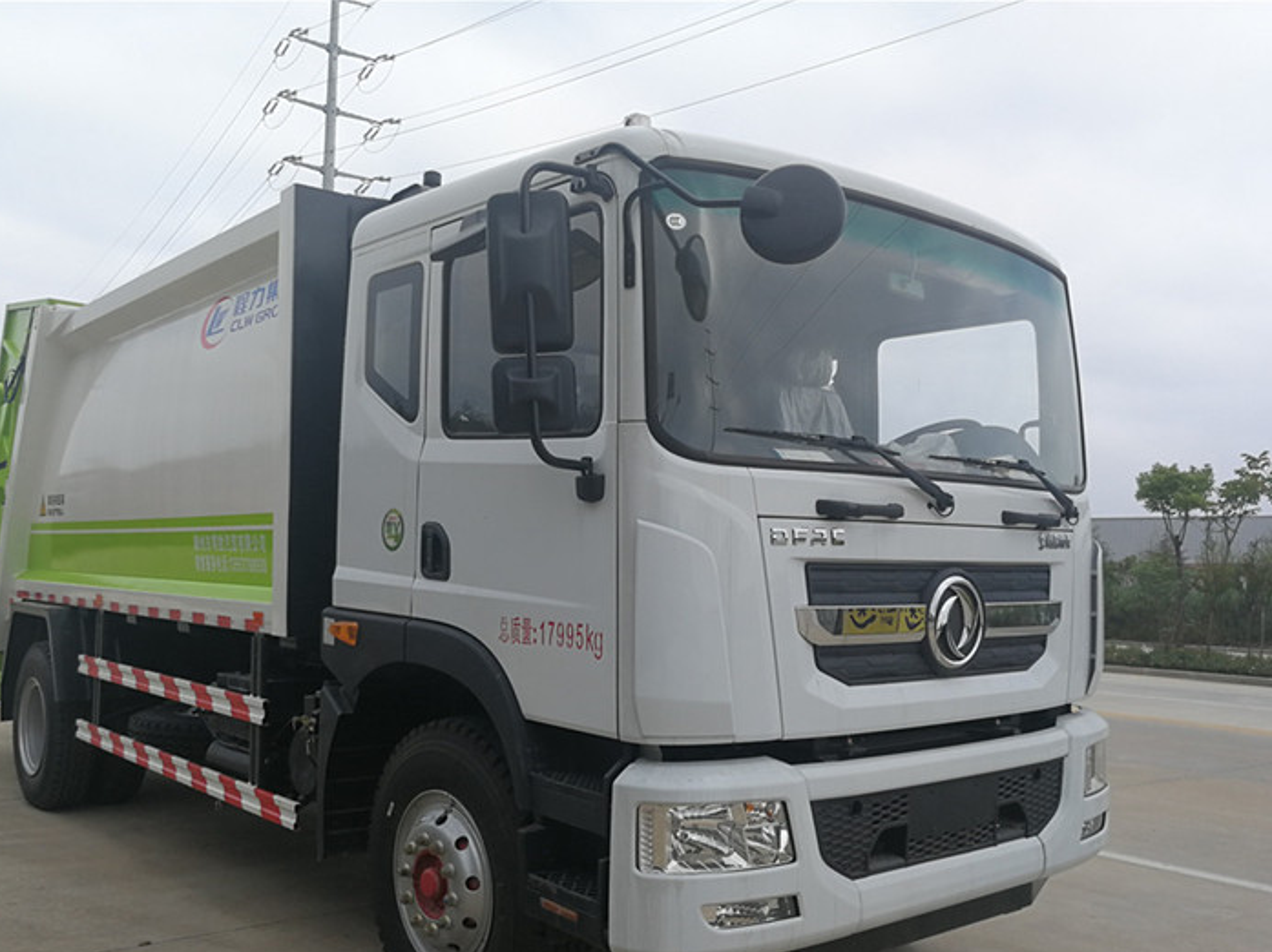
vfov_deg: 45.3
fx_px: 1139
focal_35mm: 31
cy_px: 544
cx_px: 586
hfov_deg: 58.3
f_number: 2.2
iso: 50
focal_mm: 3.95
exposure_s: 1/818
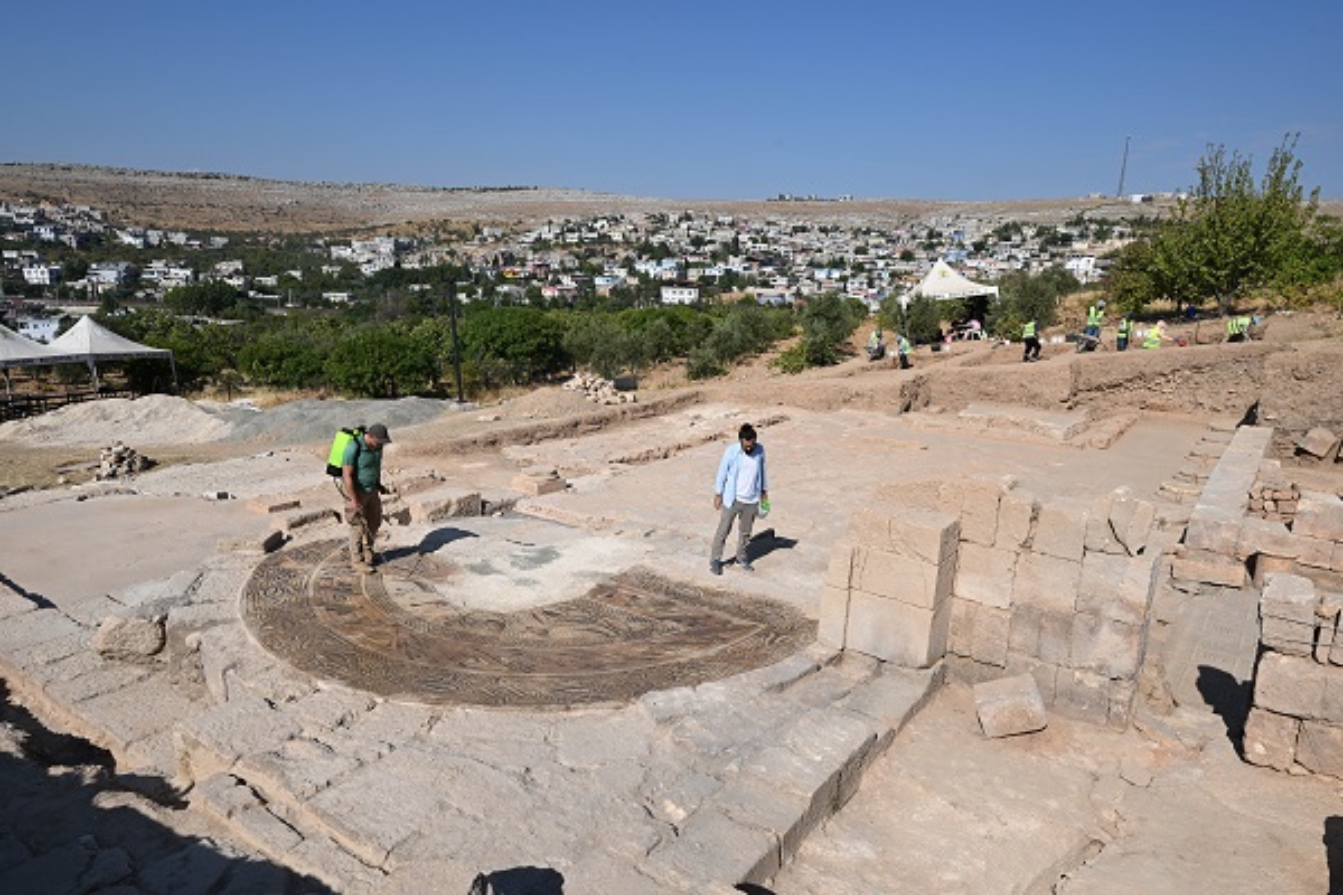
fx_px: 895
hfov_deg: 73.7
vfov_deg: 53.1
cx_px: 672
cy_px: 448
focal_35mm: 24
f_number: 11
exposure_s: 1/500
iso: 160
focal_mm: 24
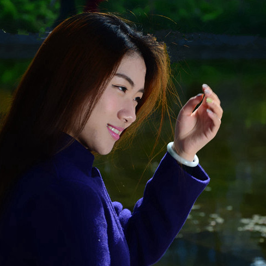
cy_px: 126
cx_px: 197
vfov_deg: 10.5
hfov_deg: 10.5
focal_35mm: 166
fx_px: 1443
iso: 100
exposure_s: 1/80
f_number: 5.3
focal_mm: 80
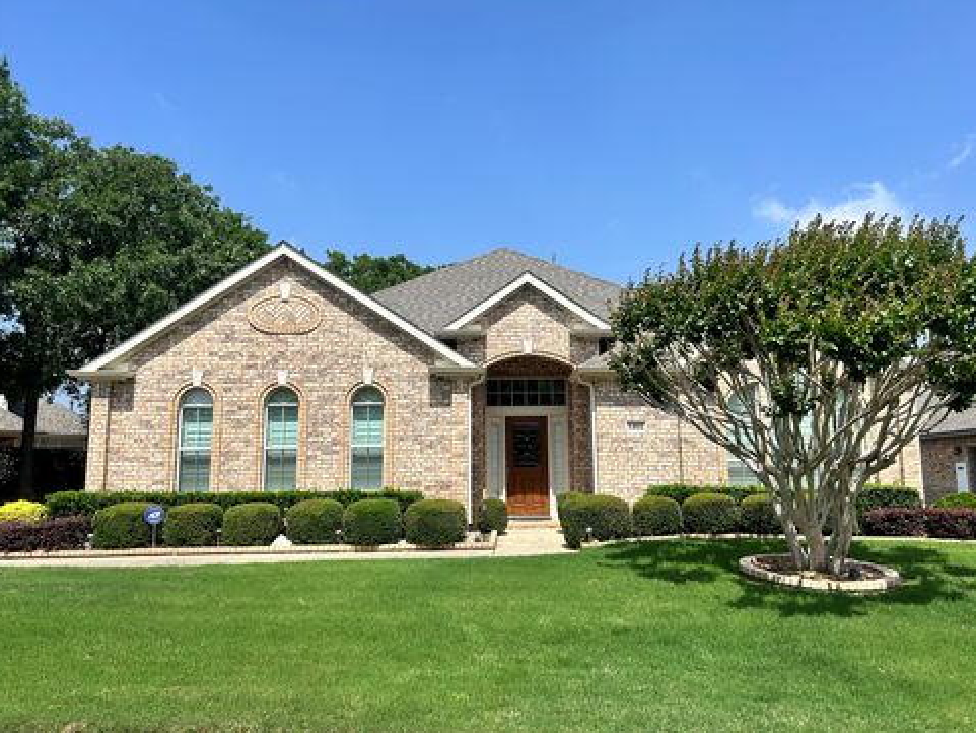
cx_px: 493
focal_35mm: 27
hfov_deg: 65.3
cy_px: 360
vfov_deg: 51.4
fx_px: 761
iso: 50
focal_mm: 5.7
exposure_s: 1/4444
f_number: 1.5
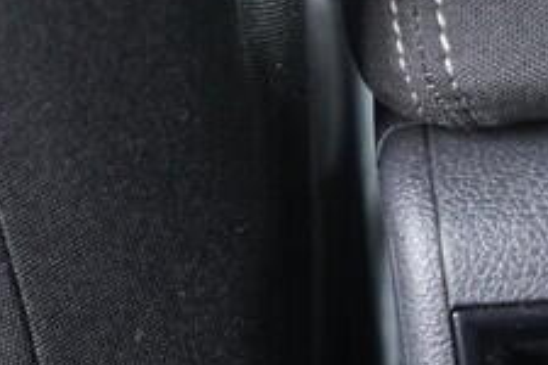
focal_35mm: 164
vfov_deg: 8.3
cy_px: 408
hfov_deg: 12.0
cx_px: 789
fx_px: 2496
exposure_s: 1/40
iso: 2000
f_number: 2.8
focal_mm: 24
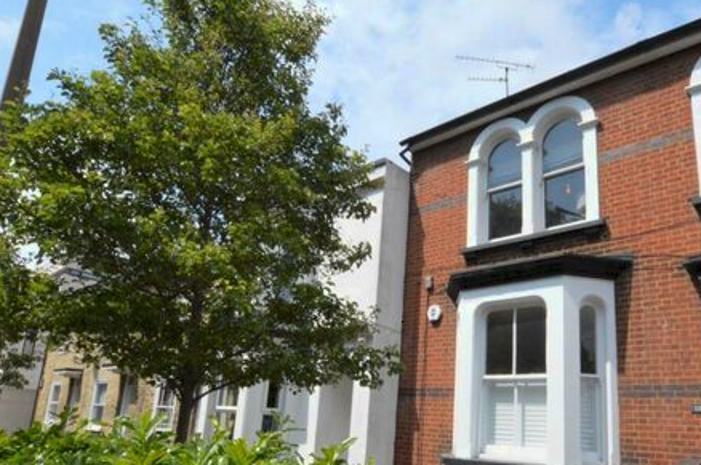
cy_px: 312
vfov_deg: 52.0
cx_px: 439
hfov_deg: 72.6
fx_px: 467
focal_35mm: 24
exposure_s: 1/1000
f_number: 16
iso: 3200
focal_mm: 10
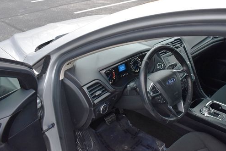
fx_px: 220
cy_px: 57
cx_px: 129
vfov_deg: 37.6
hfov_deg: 54.2
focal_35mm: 35
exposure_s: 1/125
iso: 800
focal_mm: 18
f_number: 3.5
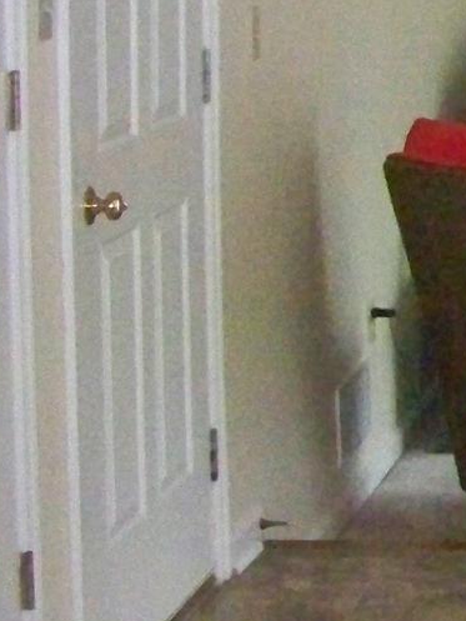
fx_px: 2440
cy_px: 79
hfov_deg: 9.3
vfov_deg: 14.4
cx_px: 1242
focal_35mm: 136
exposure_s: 1/500
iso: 1600
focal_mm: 5.85
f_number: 2.8
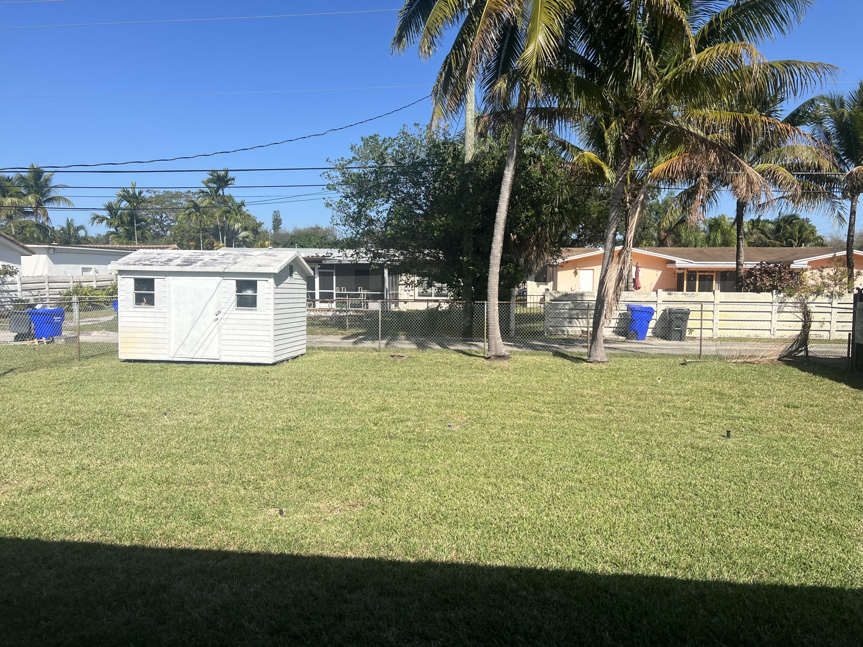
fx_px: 648
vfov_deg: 53.1
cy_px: 324
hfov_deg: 67.3
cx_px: 432
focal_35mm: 26
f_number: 1.5
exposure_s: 1/4831
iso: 50
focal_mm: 5.7
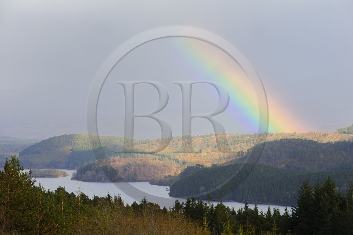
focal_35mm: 155
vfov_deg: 8.8
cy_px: 118
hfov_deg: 13.3
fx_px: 1519
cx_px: 176
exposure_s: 1/160
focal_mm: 155
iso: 200
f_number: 10
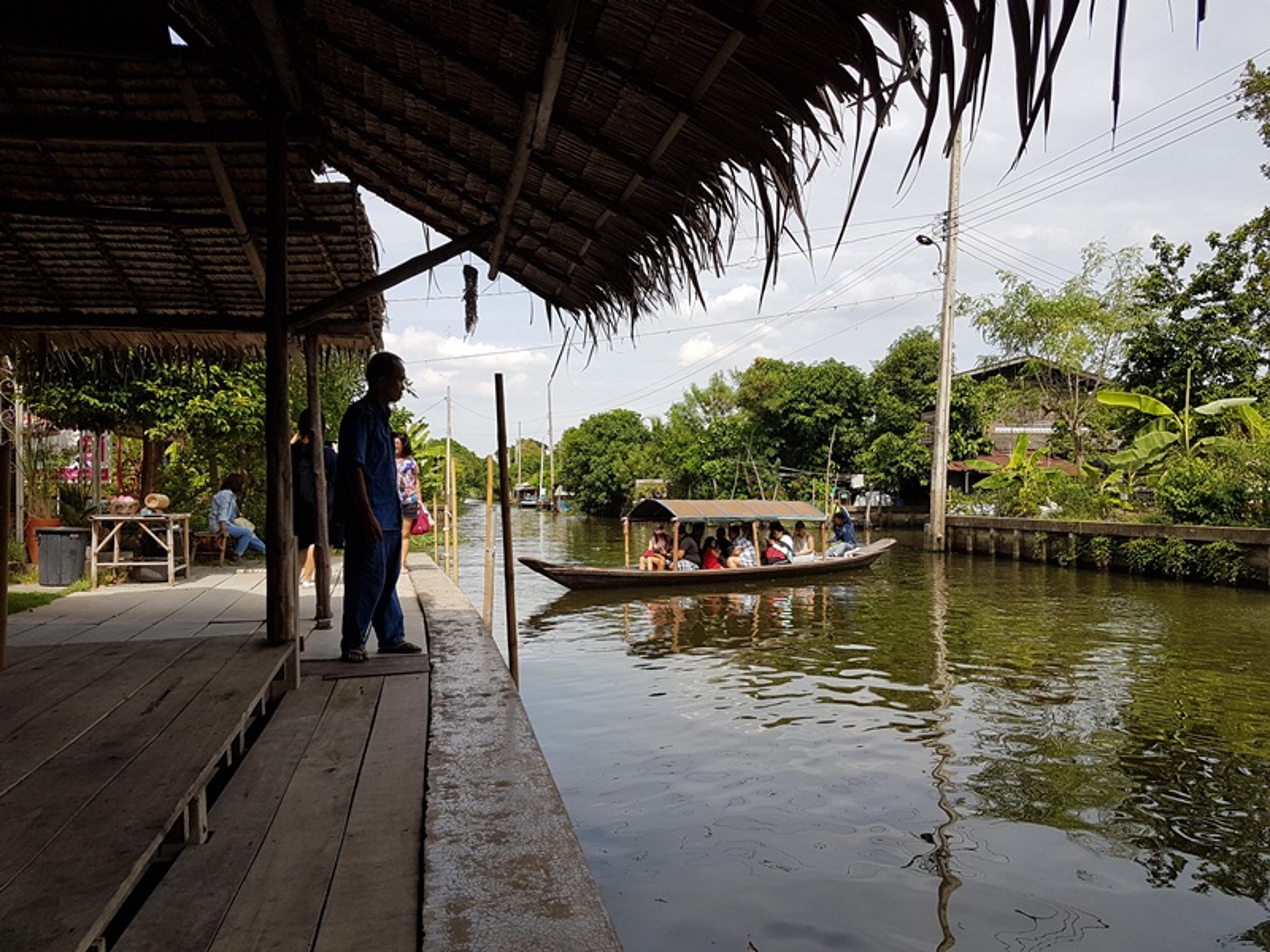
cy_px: 476
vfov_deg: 53.1
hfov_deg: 67.3
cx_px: 635
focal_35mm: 26
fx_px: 954
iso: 40
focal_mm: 4.2
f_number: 1.7
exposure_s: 1/1864
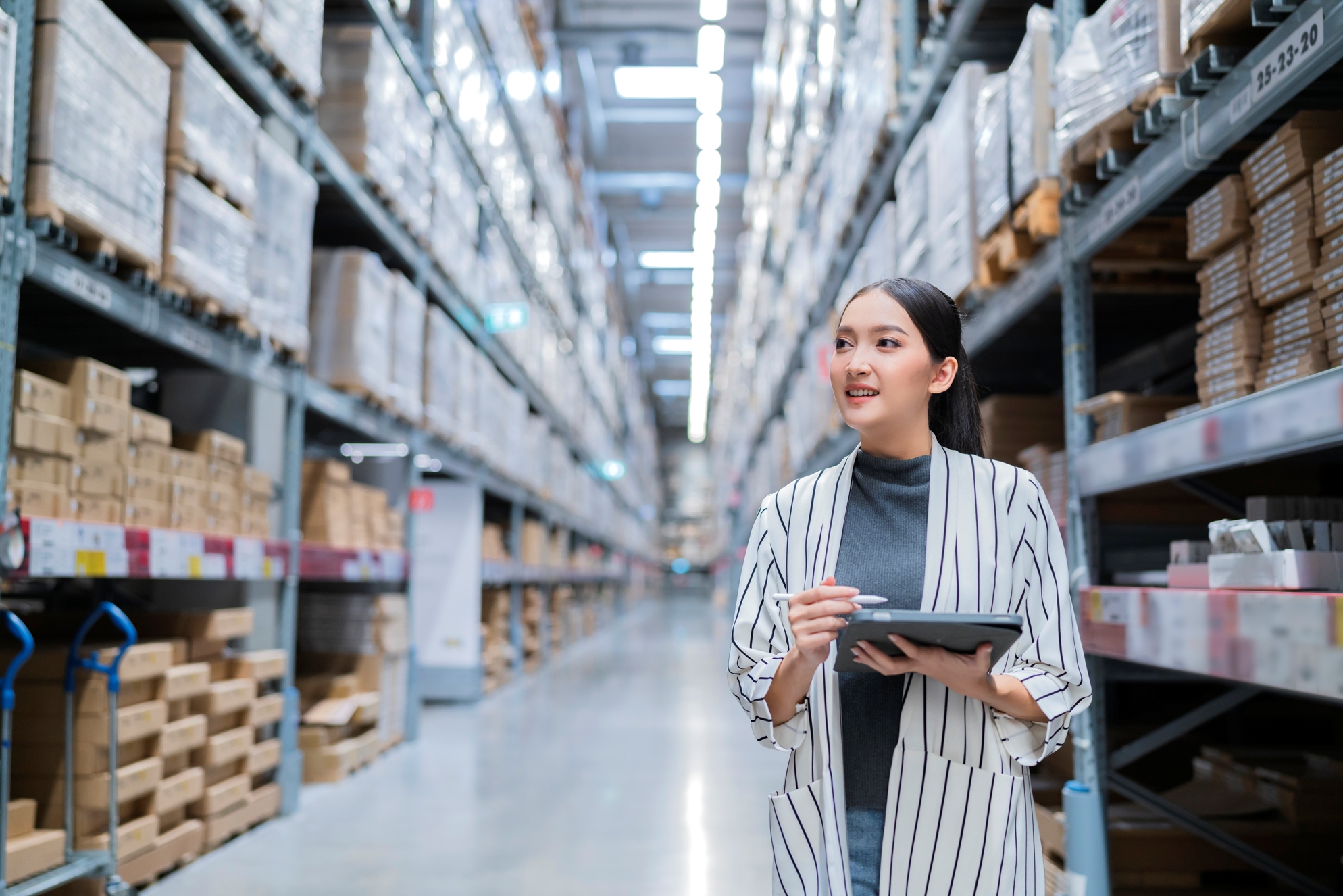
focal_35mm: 35
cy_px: 448
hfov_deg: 54.4
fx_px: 1306
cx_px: 672
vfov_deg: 37.9
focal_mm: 35
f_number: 1.4
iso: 640
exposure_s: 1/160
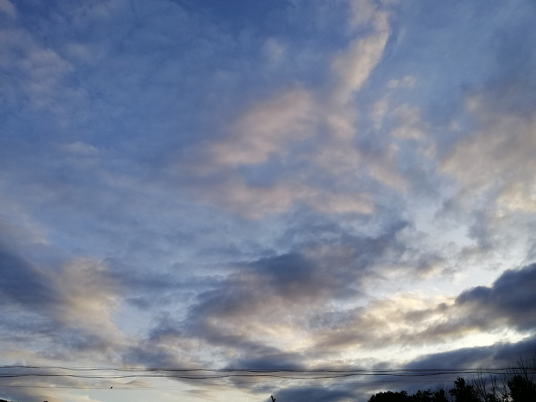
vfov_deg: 53.1
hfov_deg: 67.3
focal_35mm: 26
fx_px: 403
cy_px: 201
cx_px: 268
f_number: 2.2
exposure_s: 1/491
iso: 50
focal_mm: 3.81
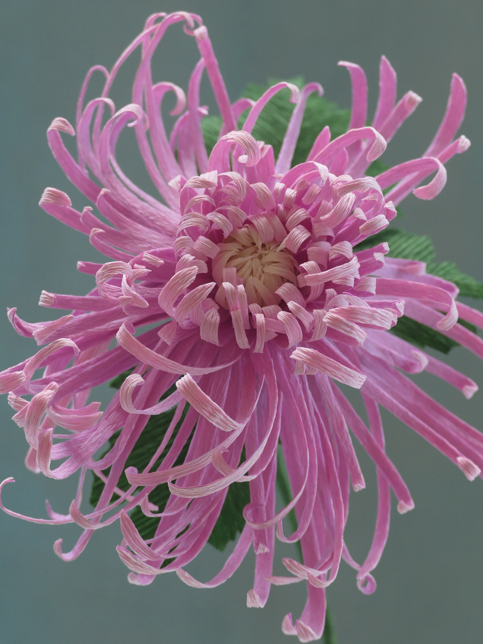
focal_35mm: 140
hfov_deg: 10.6
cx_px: 242
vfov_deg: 14.1
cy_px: 322
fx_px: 2605
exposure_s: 1/80
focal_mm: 47.46
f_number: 3.9
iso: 640
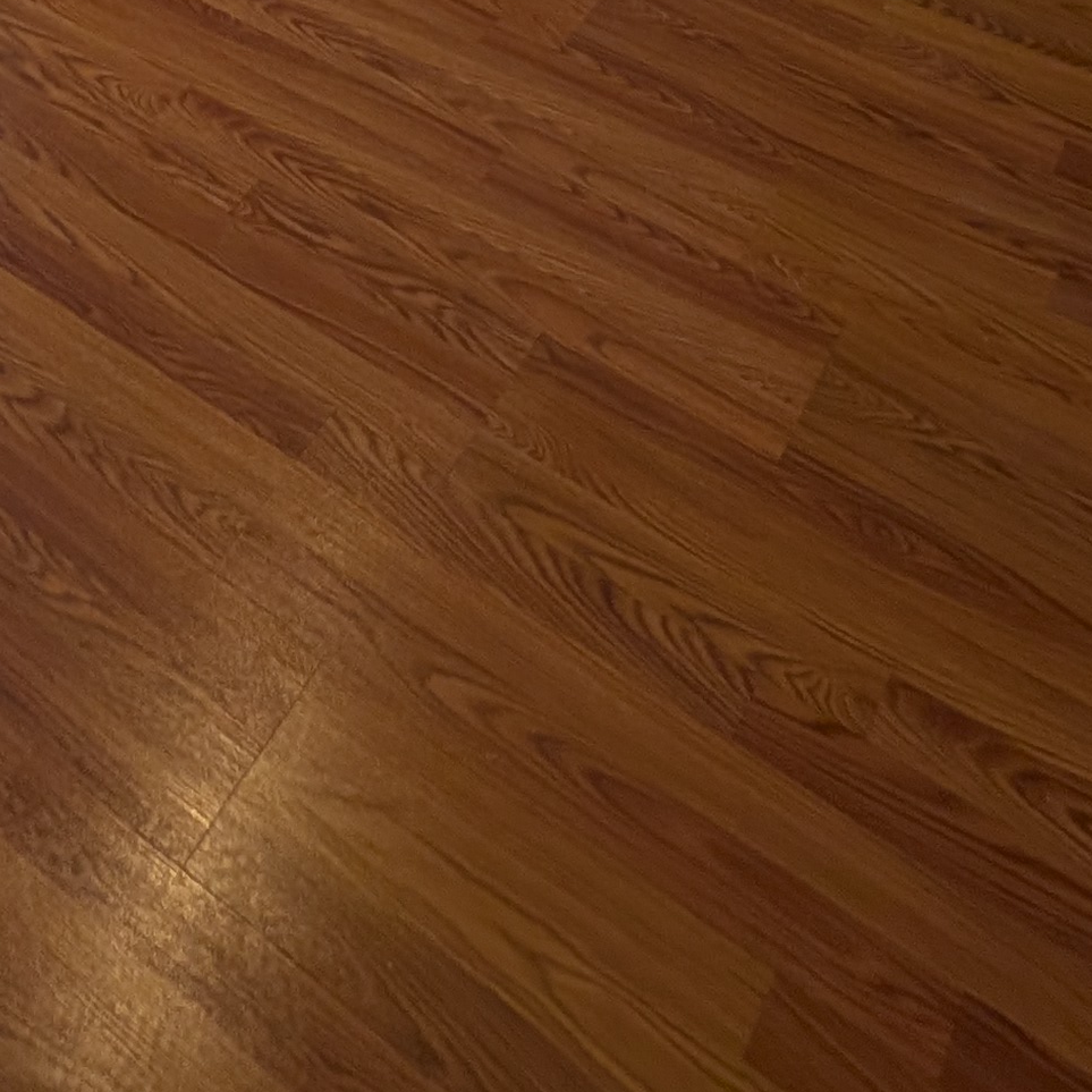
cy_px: -609
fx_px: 1606
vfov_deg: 25.9
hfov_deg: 36.8
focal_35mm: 45
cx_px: 298
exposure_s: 1/42.4
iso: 52
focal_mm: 2.23
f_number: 1.95
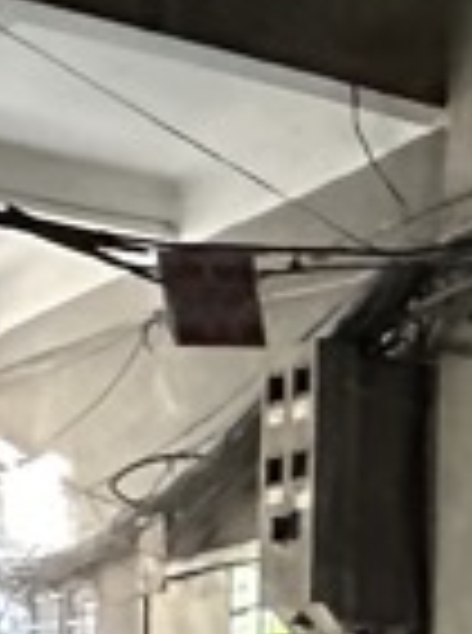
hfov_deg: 7.6
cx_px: 2027
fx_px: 1863
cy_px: 796
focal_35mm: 102
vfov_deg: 18.2
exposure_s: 1/31
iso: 1600
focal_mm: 2.22
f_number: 2.2
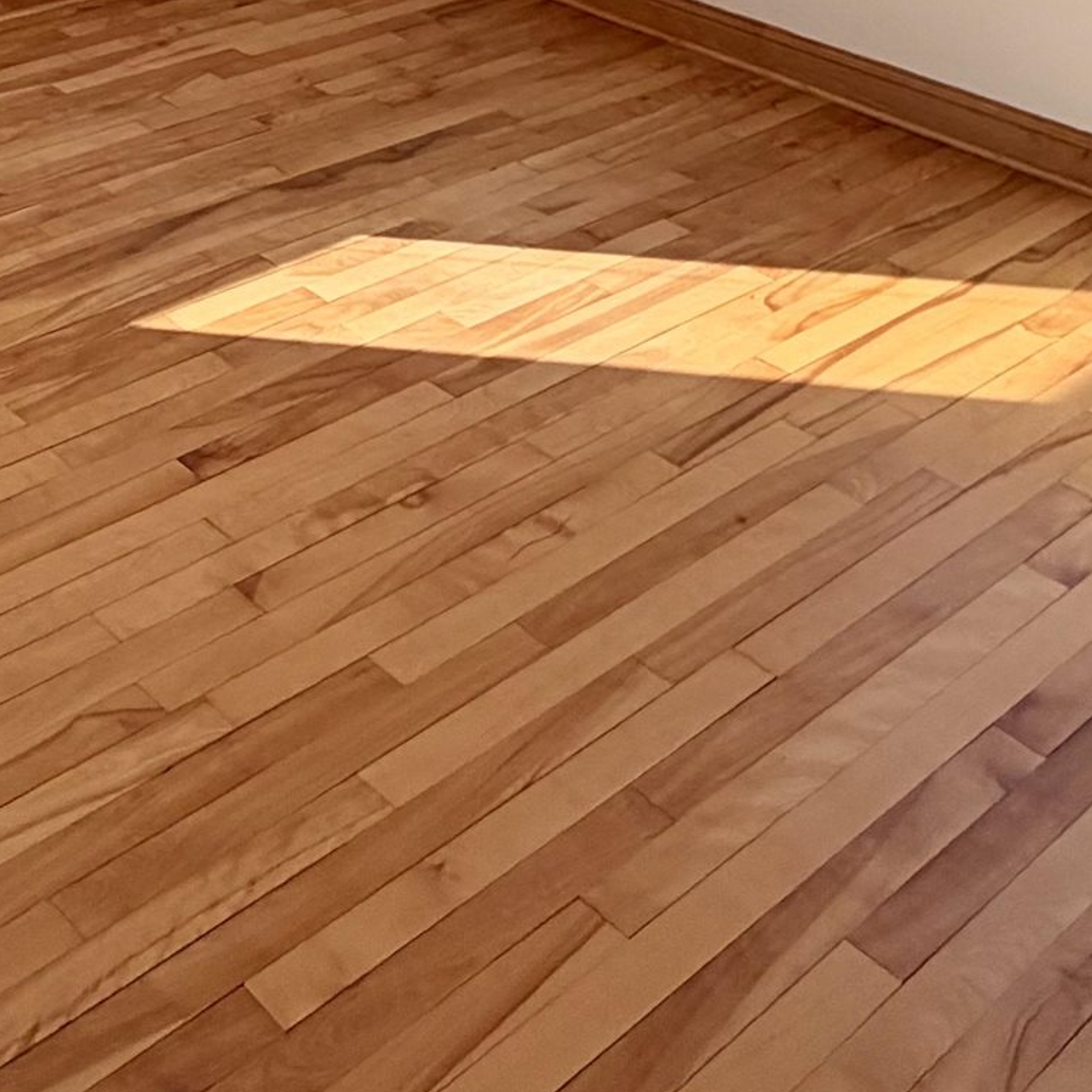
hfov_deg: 30.8
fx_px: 1785
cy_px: -371
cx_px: -76
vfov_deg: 27.6
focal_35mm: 50
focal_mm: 2.22
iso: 50
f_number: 2.2
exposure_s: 1/167
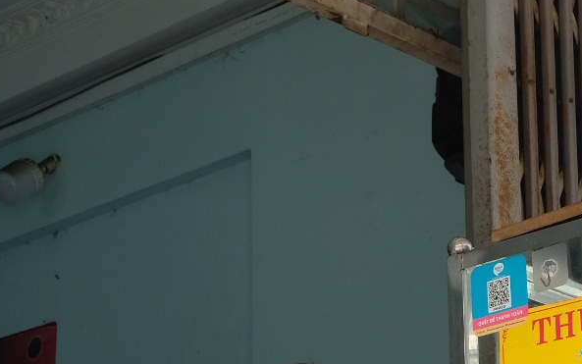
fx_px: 1936
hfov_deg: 17.1
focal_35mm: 122
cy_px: 450
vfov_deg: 10.5
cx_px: 330
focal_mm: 26.5
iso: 400
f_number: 6.4
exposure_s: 1/125
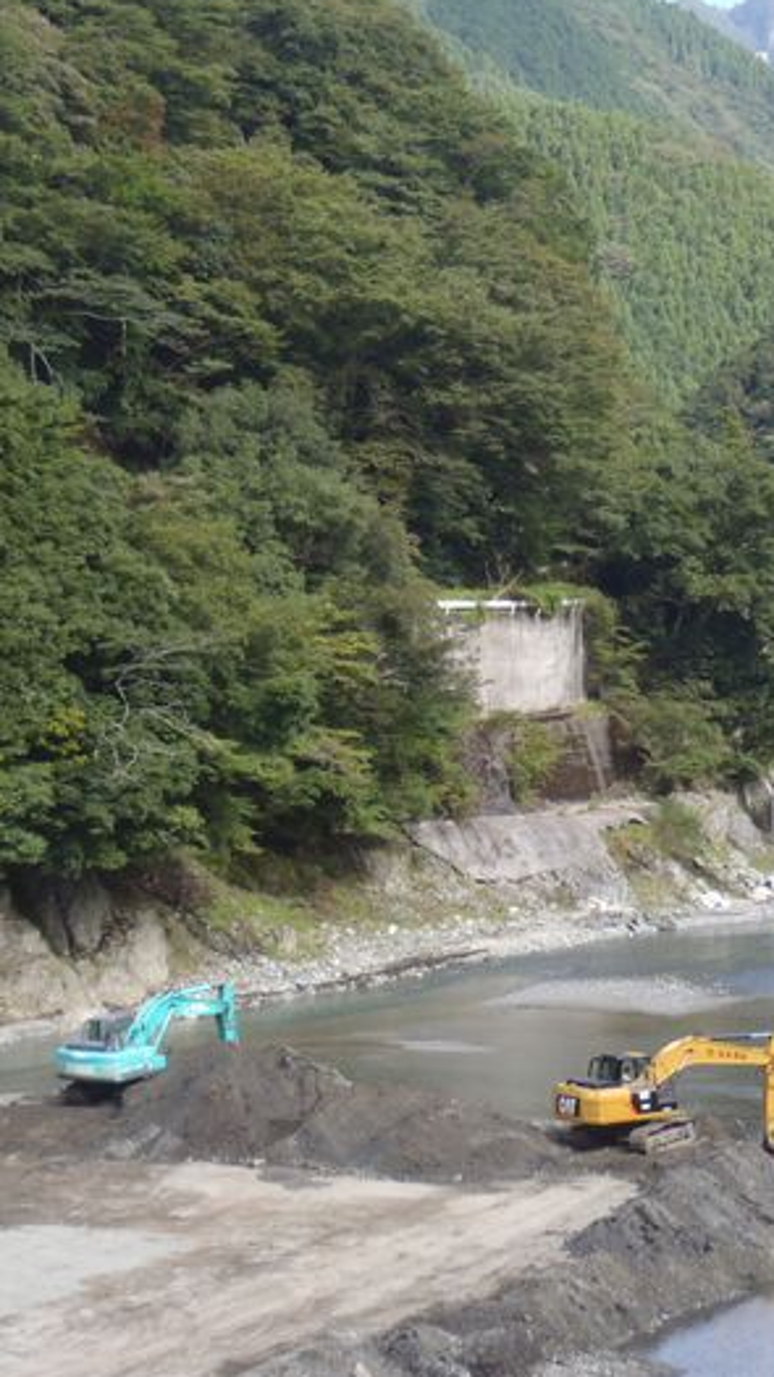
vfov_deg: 22.9
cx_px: 714
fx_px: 3396
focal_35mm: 93
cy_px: 627
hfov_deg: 12.9
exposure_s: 1/100
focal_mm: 10
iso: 80
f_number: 5.1
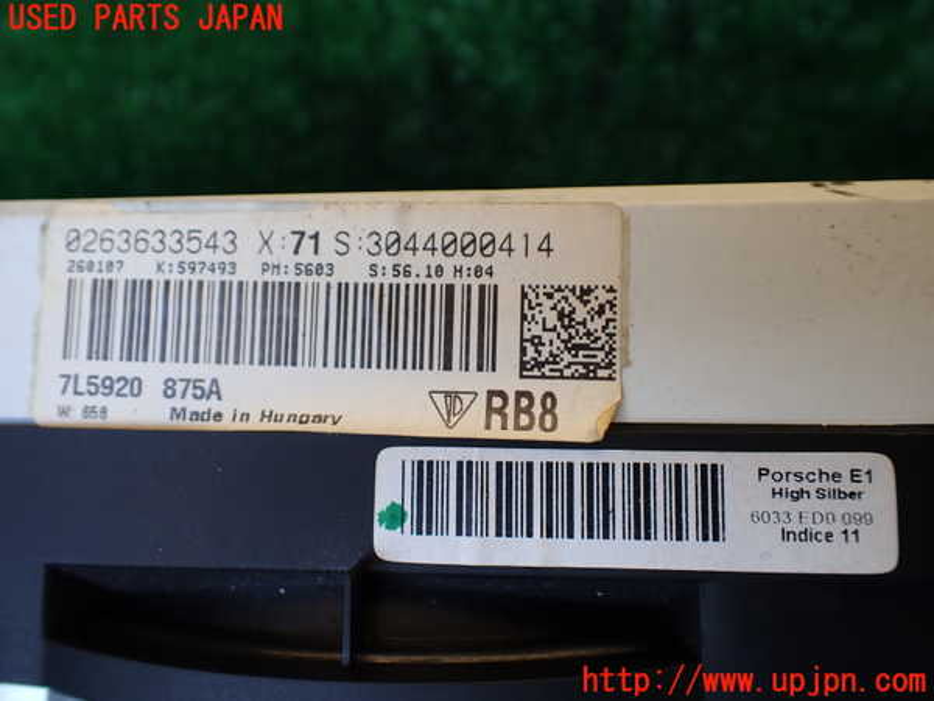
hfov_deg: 60.0
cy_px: 350
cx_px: 467
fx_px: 809
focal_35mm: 30
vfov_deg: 46.8
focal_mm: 5.4
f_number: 2.3
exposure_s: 1/125
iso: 200
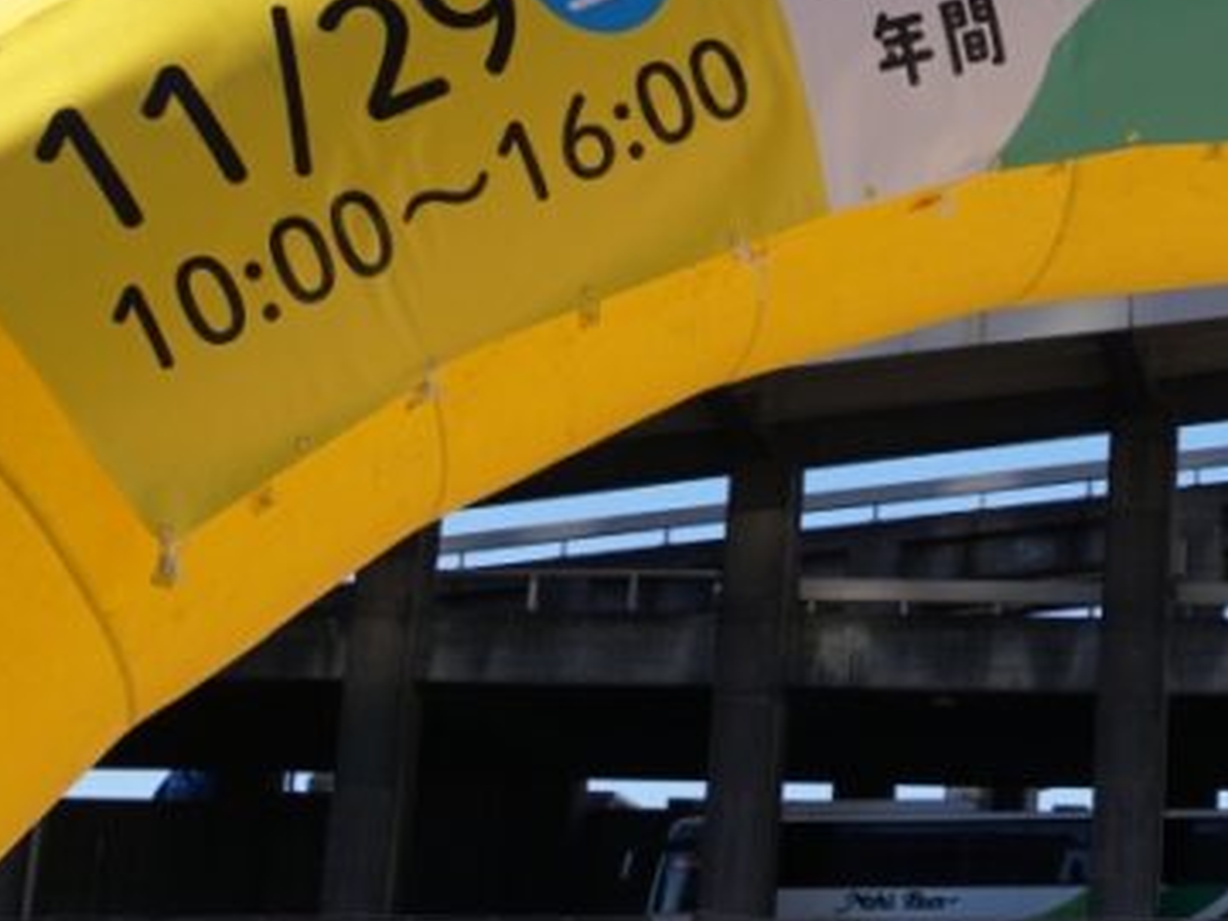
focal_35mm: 82
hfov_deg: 22.7
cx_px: 1296
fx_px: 2909
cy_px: 621
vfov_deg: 17.9
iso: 100
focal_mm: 20
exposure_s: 1/200
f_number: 7.1
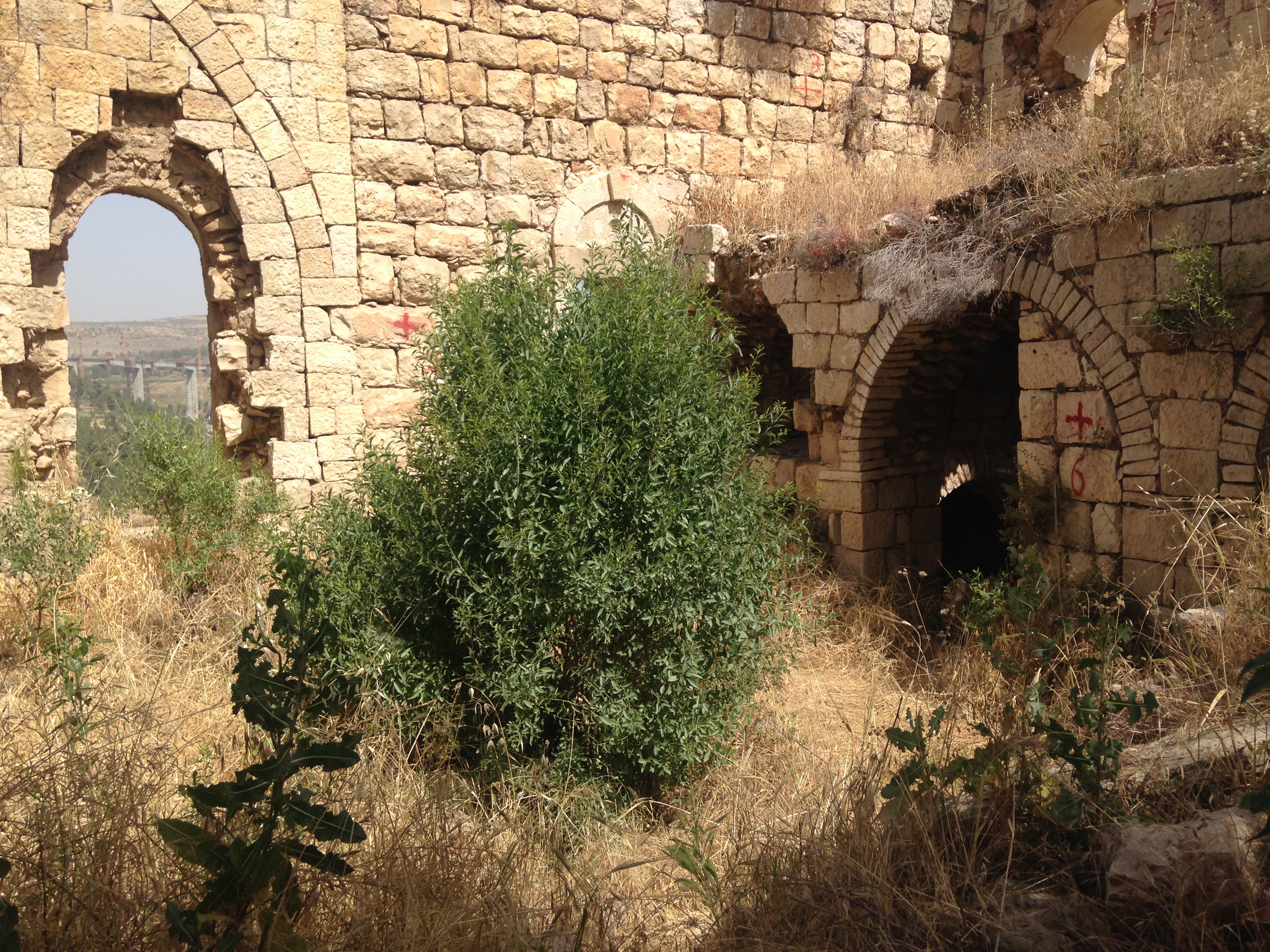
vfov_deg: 42.9
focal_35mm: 33
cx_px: 635
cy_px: 476
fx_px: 1211
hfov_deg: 55.4
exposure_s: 1/1323
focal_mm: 4.12
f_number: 2.4
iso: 50
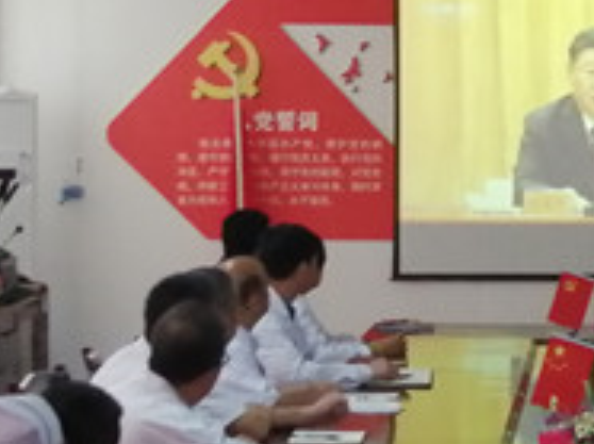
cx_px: 690
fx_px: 2605
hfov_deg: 12.7
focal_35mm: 152
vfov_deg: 9.7
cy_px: 204
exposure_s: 1/33.3
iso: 320
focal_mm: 3.88
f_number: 1.8
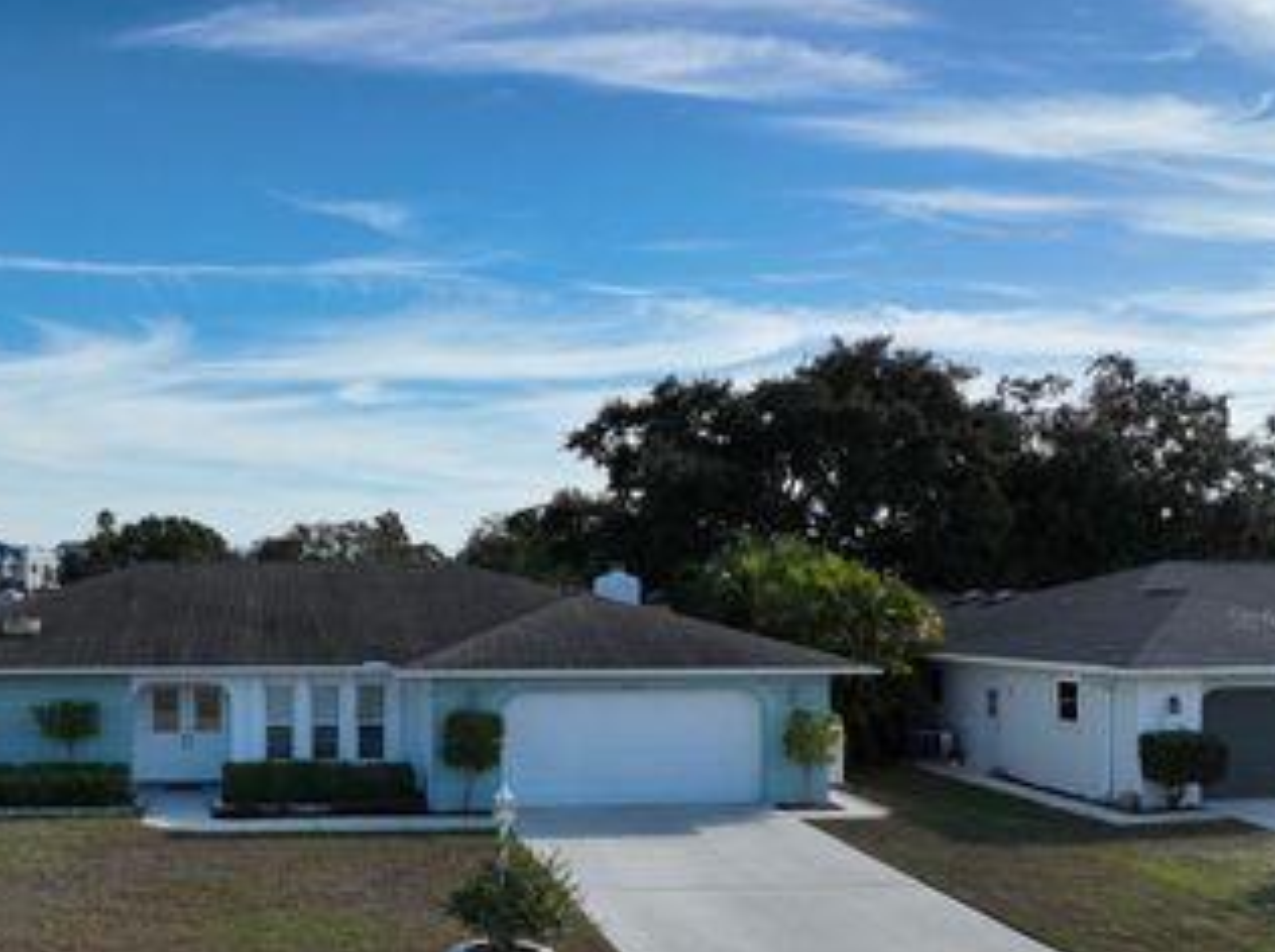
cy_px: 617
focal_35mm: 38
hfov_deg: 47.4
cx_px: 339
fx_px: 1398
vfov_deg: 37.3
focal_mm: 12.29
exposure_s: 1/2000
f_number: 3.2
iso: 180
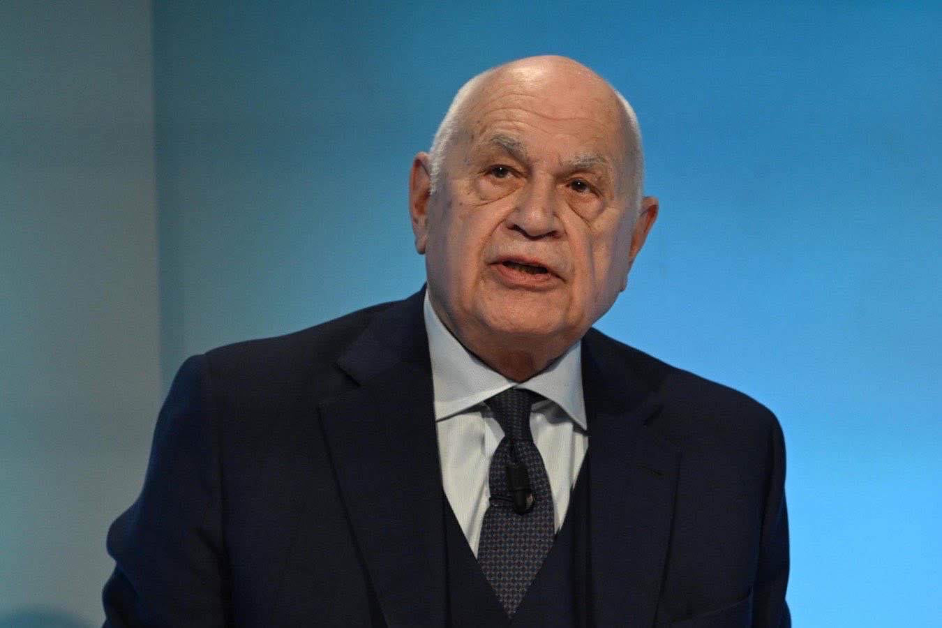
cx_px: 471
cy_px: 314
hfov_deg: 17.1
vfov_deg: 11.4
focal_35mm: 120
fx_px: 3140
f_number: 4.5
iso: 1600
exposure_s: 1/250
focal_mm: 120
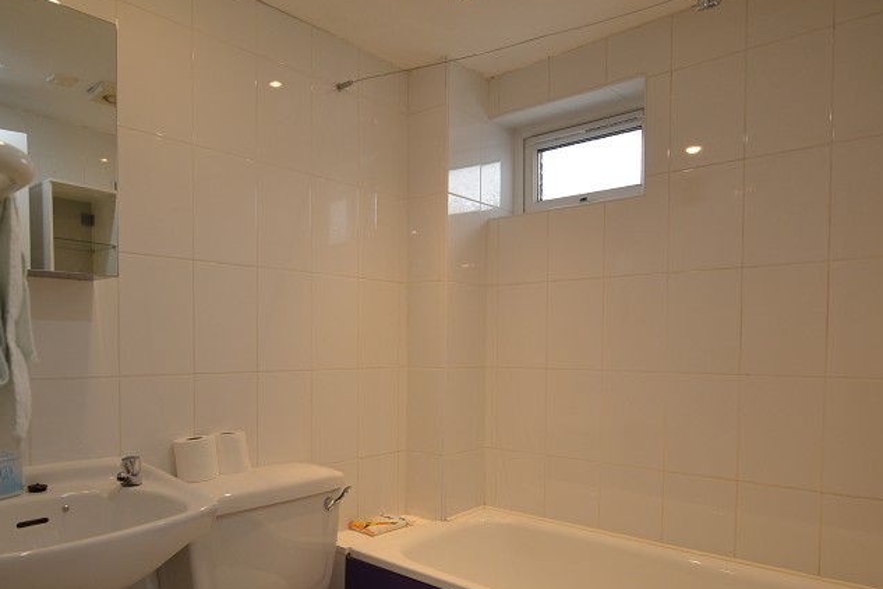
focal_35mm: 25
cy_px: 364
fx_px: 604
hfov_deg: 71.9
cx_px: 378
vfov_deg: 51.5
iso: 400
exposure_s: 1/60
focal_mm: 13
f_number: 4
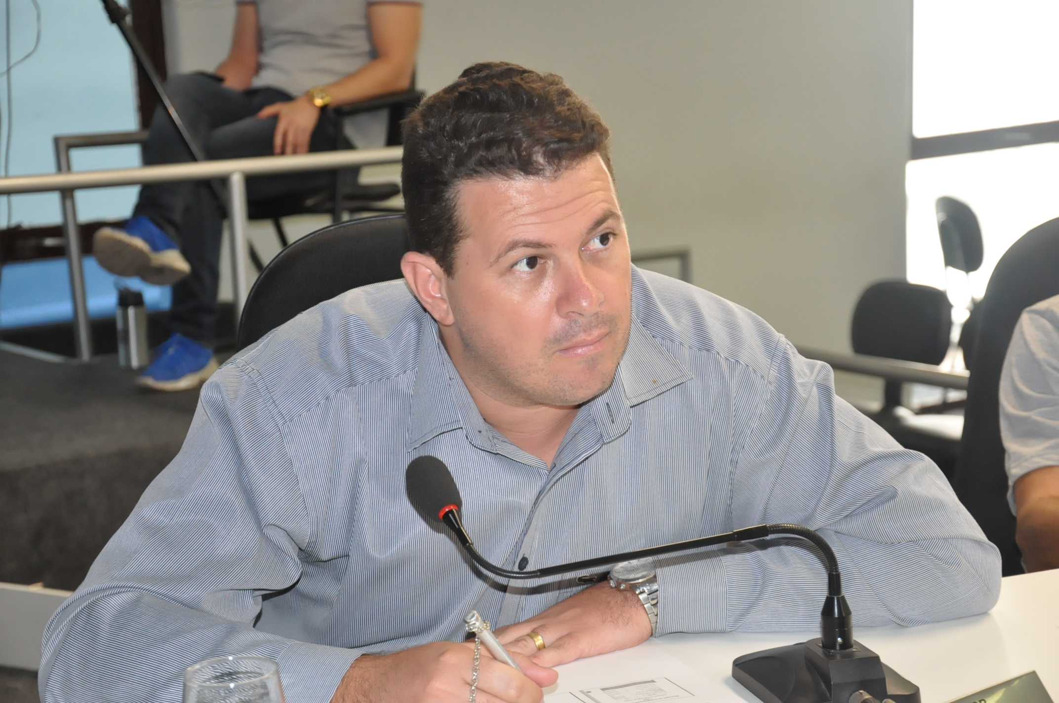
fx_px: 2292
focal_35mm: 78
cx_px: 530
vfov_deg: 17.4
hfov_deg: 26.0
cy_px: 352
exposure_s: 1/60
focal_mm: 52
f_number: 5
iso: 2000
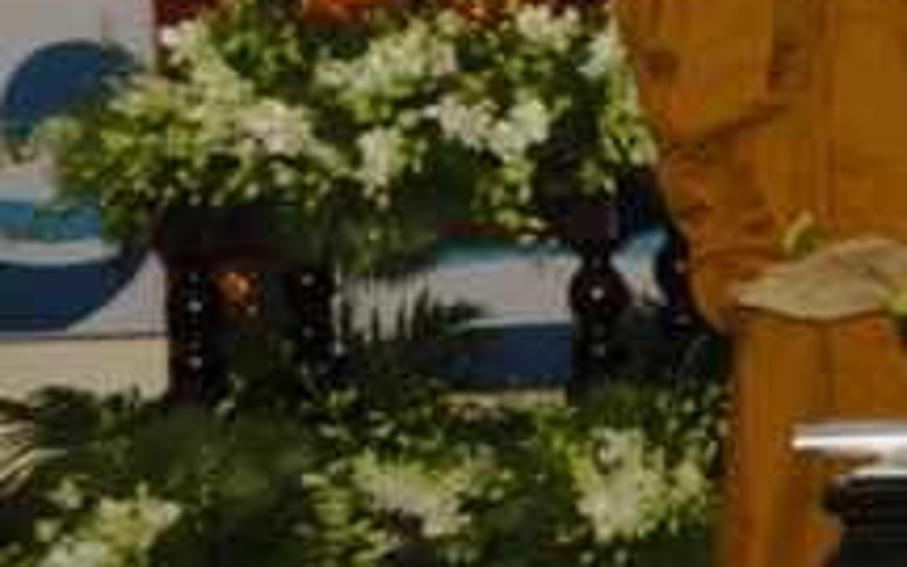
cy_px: 71
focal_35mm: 210
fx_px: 5191
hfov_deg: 9.8
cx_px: 1109
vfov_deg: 6.2
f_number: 3.5
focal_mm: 11.9
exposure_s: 1/60
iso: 200
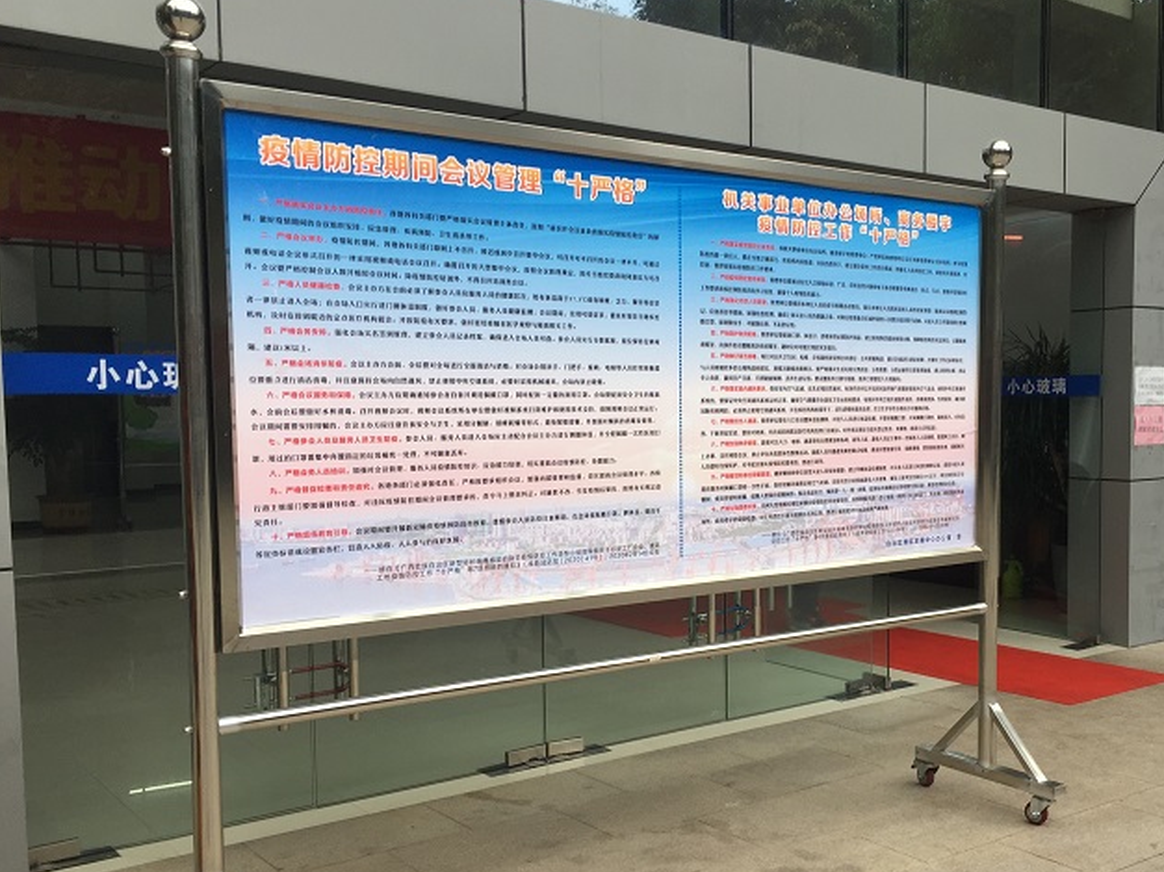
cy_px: 507
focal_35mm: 37
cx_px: 726
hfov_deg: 49.7
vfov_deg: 38.6
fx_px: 1244
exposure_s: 1/100
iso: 32
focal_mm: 4.15
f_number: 2.2
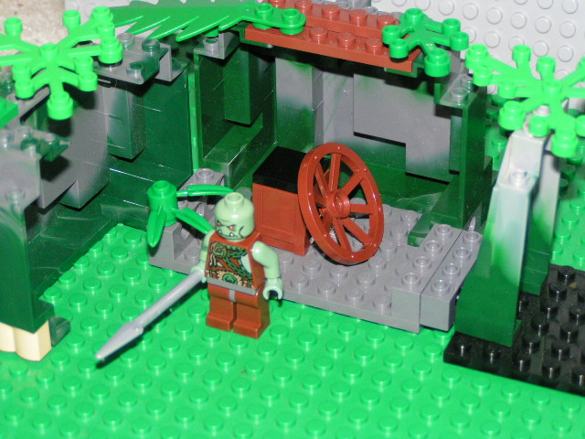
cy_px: 220
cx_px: 292
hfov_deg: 18.2
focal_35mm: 108
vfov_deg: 13.7
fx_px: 1825
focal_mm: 16.6
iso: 200
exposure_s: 1/125
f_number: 3.5
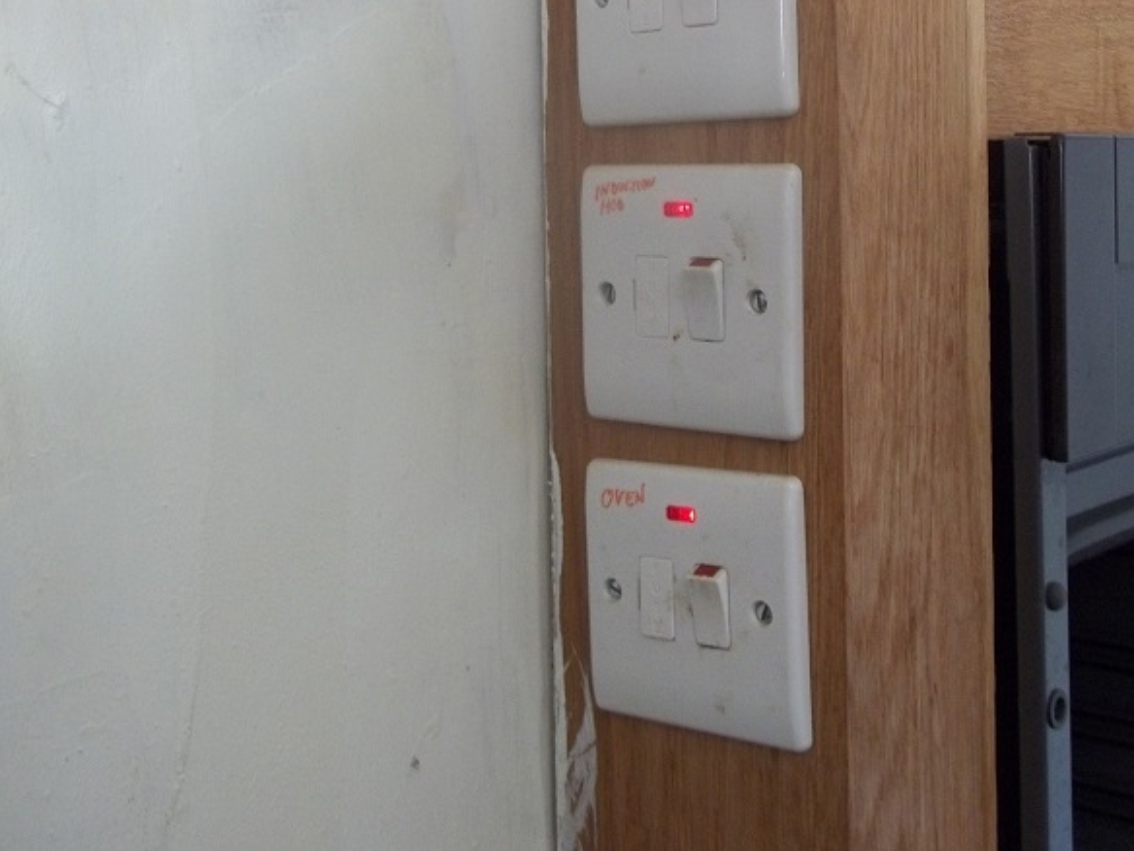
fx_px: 1540
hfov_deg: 40.4
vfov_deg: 30.4
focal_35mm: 47
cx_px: 610
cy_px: 229
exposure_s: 1/15
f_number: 2.9
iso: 160
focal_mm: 5.7
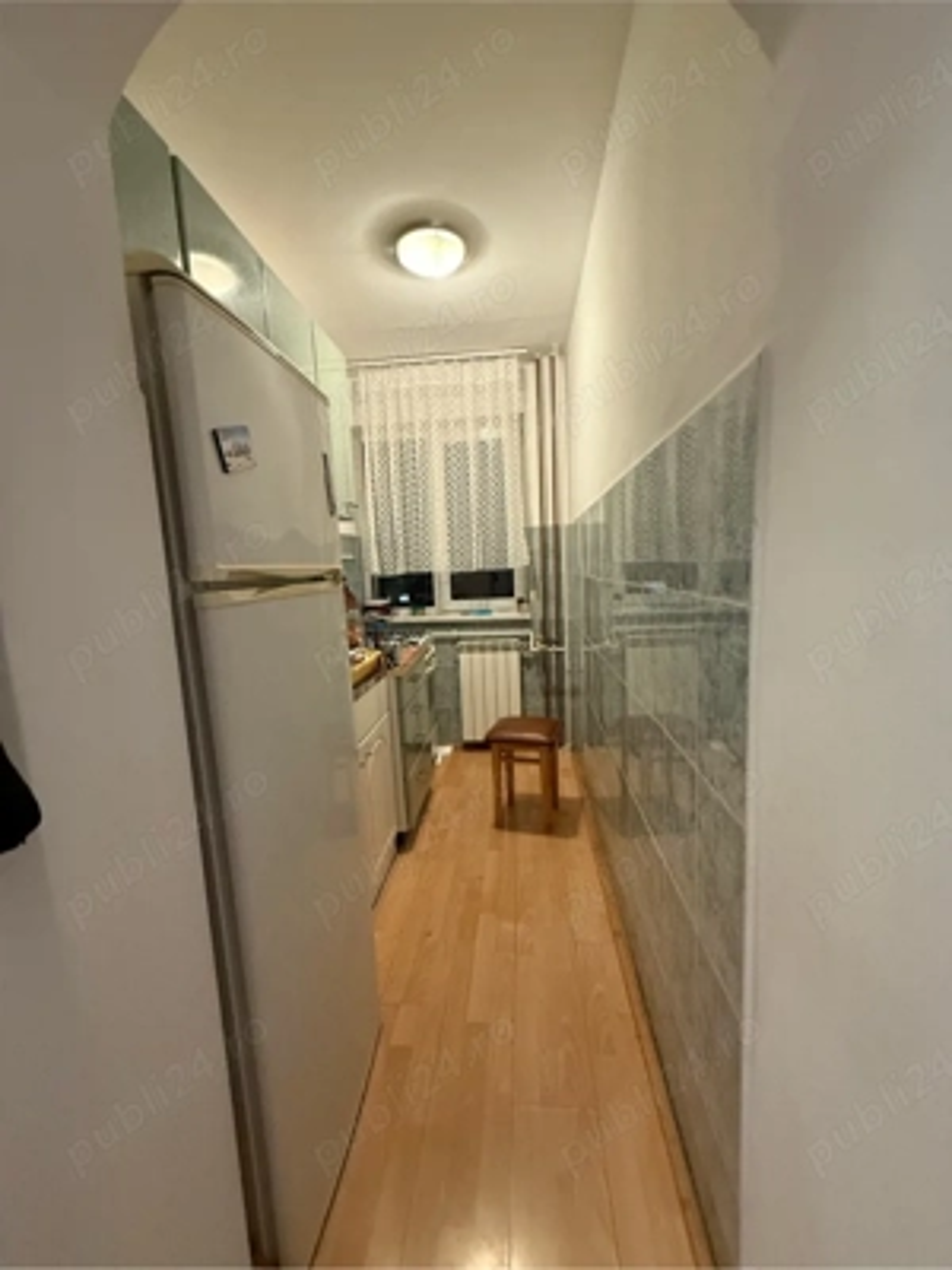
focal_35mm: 14
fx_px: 513
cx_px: 476
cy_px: 635
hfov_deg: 85.7
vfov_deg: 102.1
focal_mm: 2.22
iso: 500
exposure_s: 1/50
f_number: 2.2
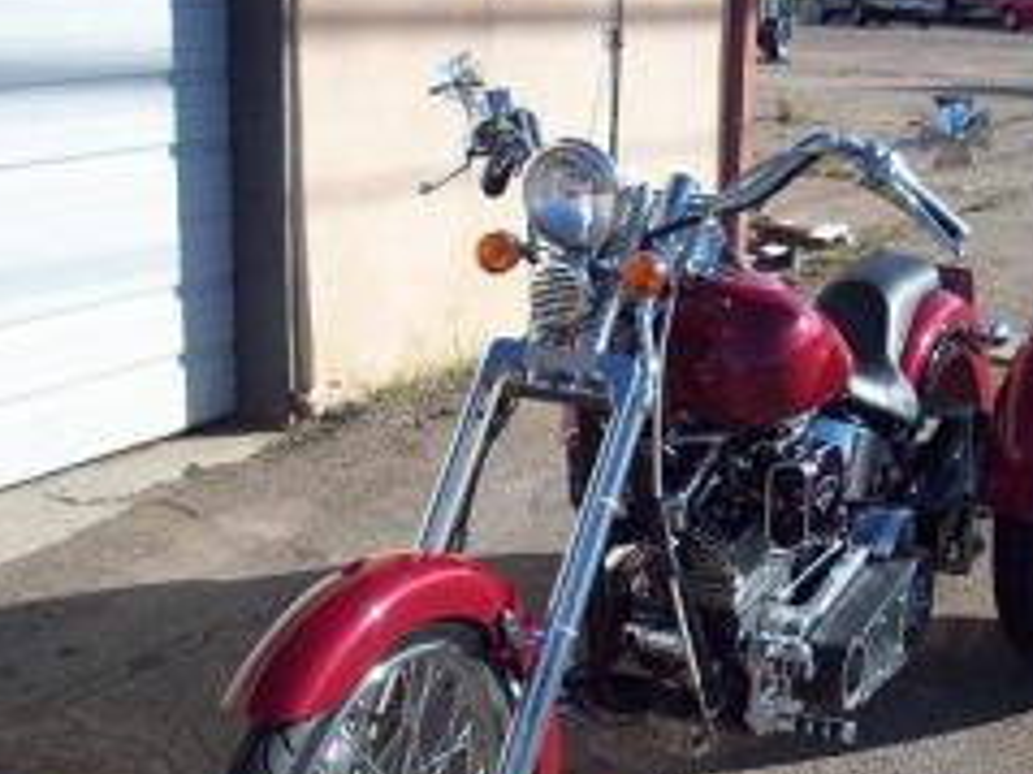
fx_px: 1849
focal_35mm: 62
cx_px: 722
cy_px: 519
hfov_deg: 30.9
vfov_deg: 23.5
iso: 80
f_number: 5.6
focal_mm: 6.2
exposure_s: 1/296
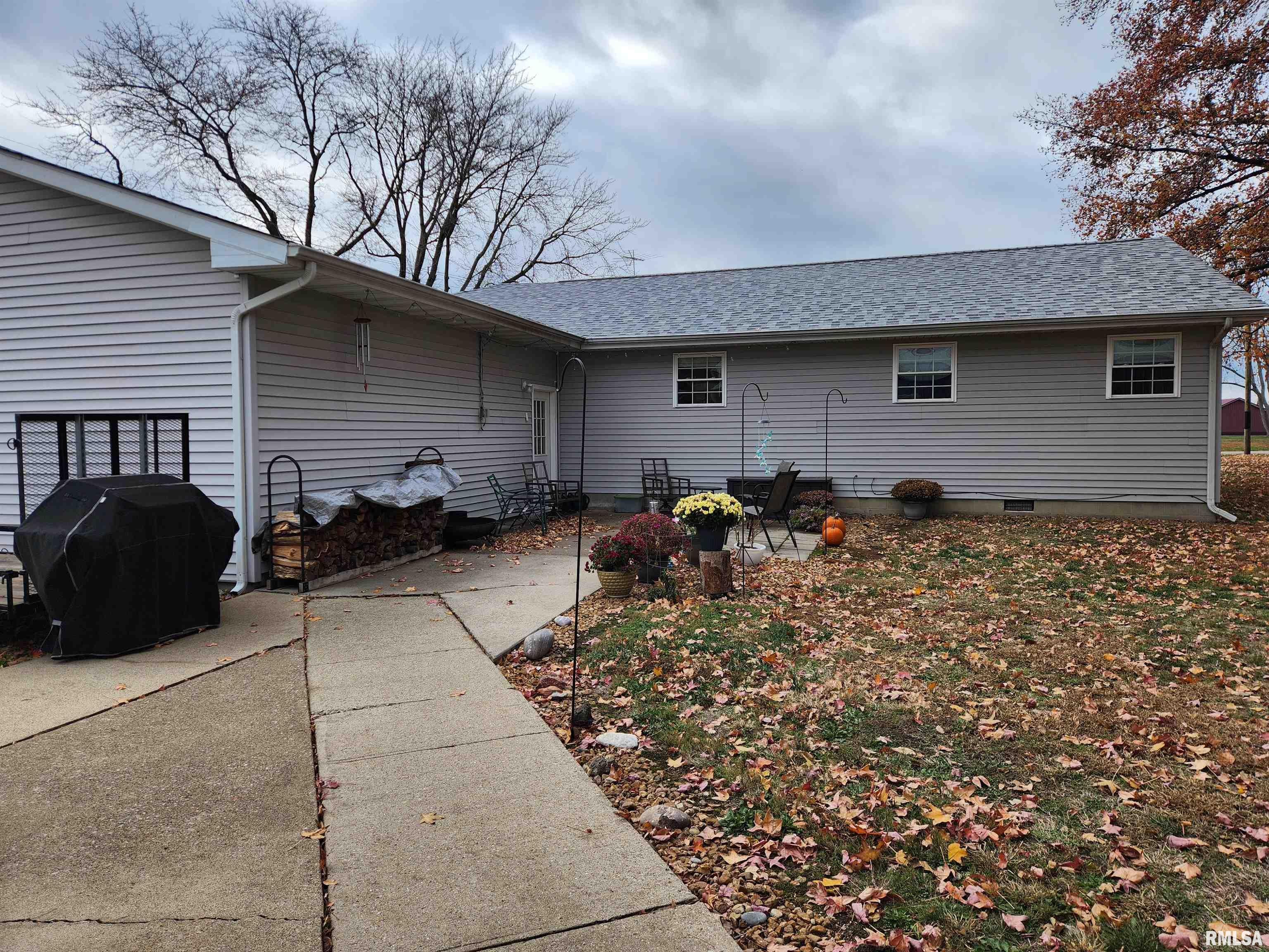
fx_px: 843
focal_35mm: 23
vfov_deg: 58.9
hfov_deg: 73.9
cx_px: 634
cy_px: 476
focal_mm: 5.4
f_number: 1.8
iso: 20
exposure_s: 1/1024
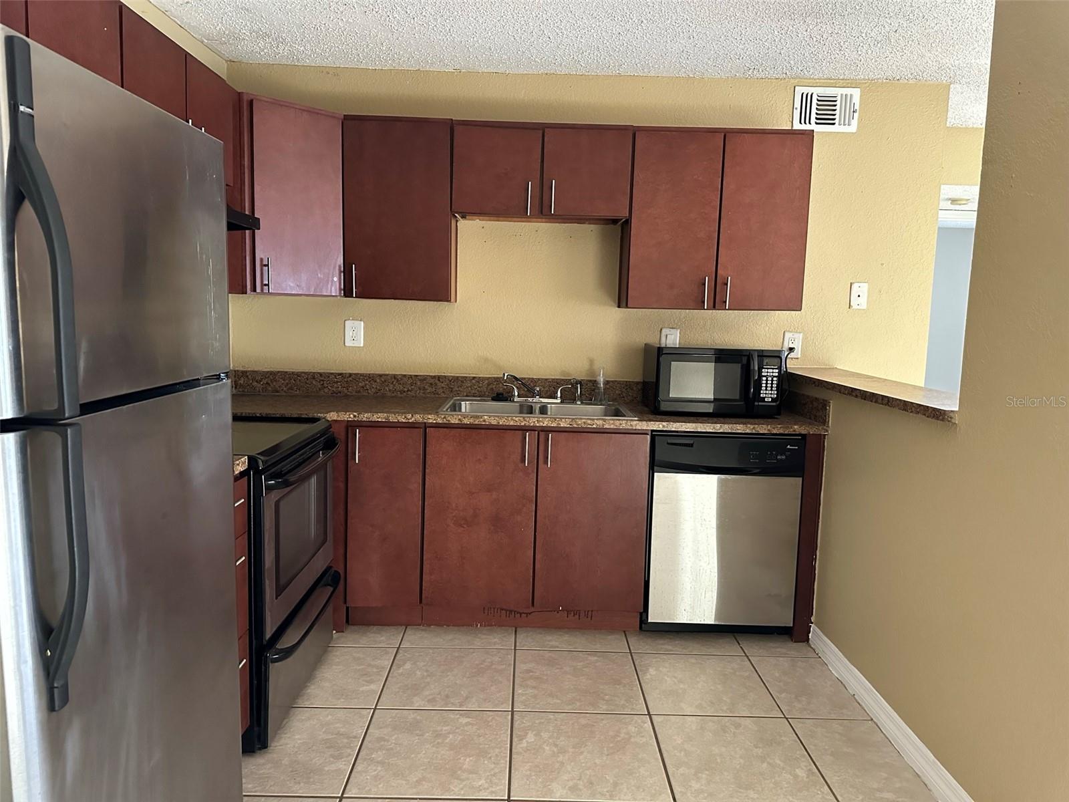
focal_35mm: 24
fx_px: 741
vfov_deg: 56.8
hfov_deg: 71.6
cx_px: 534
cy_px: 401
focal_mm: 6.86
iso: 800
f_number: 1.78
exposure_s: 1/60
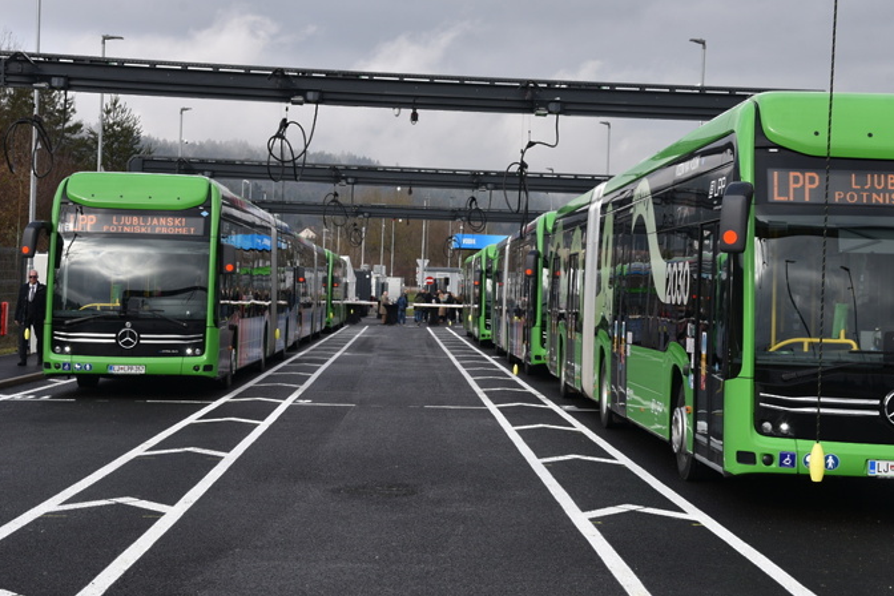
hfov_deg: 30.0
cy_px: 259
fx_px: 1664
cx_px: 510
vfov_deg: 20.3
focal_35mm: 67
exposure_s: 1/250
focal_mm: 50
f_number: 8
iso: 200
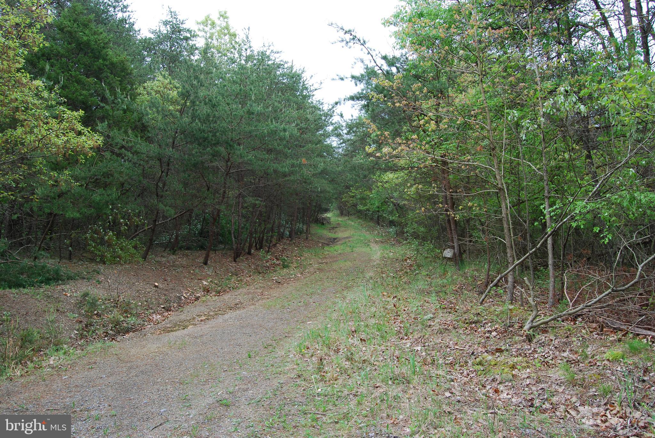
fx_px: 492
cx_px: 328
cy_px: 219
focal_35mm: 27
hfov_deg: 67.3
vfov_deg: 48.0
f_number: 8
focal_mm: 18
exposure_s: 1/60
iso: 200
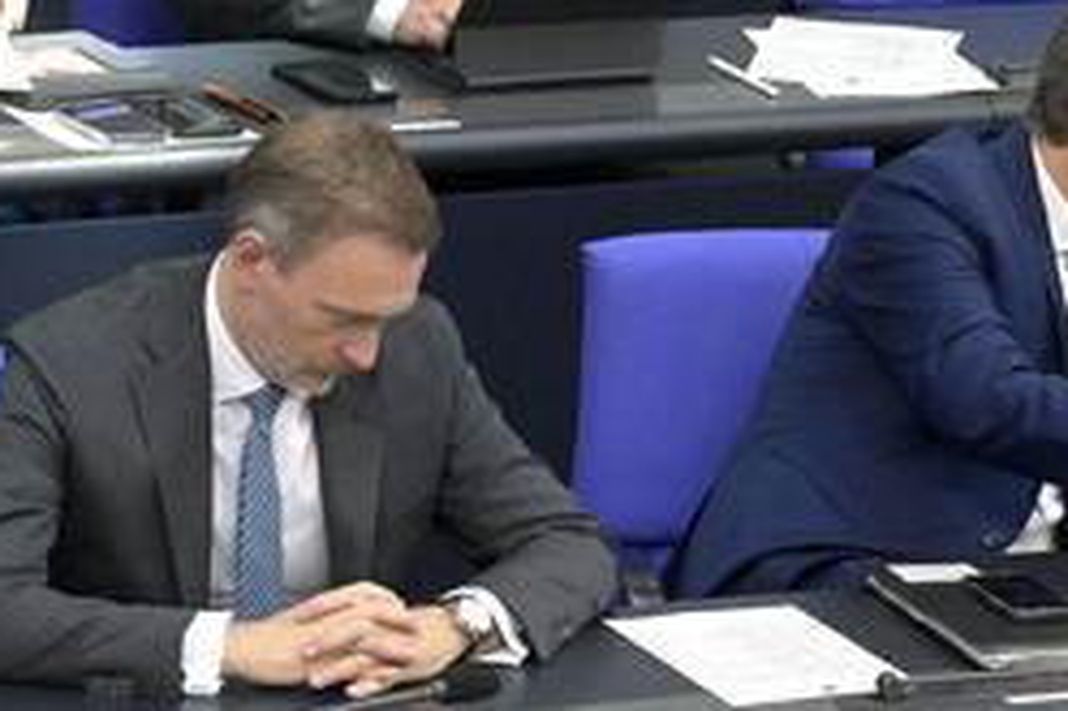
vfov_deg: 2.8
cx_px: 950
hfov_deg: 4.2
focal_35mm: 491
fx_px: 14556
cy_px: 125
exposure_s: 1/400
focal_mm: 270
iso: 6400
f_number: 6.3
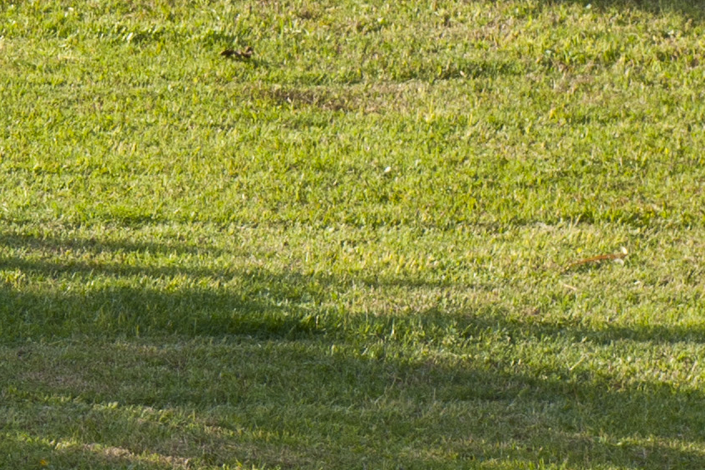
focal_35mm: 442
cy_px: -414
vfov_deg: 3.1
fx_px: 8658
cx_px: -1116
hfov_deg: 4.5
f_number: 9
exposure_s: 1/250
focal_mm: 62
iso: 200
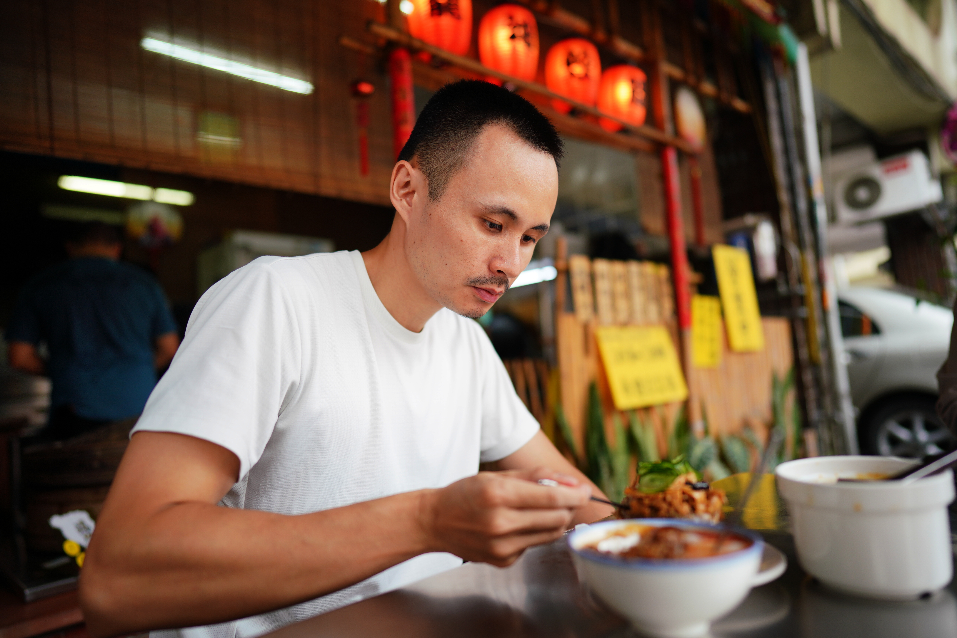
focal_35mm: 24
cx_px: 478
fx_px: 638
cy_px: 319
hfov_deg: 73.7
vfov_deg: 53.2
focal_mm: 24
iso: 200
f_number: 1.4
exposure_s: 1/400
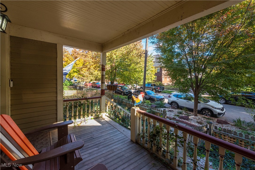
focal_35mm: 14
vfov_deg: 81.2
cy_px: 85
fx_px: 99
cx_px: 128
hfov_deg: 104.2
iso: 1000
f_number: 9
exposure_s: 1/250
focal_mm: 14
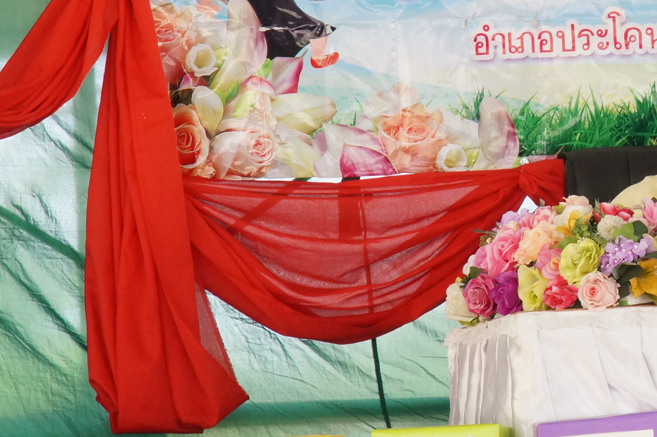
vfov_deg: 4.3
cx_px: 706
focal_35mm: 316
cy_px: 128
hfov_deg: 6.5
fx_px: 5761
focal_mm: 90
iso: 1600
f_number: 13
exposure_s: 1/30
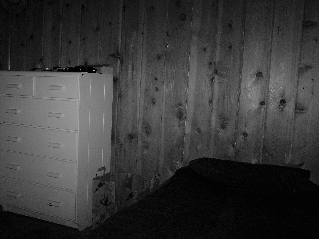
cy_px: 120
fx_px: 350
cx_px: 160
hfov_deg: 48.9
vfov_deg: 37.8
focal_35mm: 38
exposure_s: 1/60
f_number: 2.8
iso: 200
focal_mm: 6.3
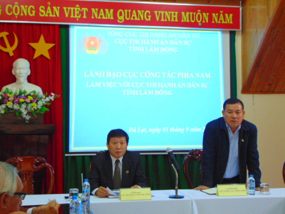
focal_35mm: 71
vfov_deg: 20.7
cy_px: 107
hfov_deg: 27.4
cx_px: 142
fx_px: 585
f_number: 3.7
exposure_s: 1/30
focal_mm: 12.8
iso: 320
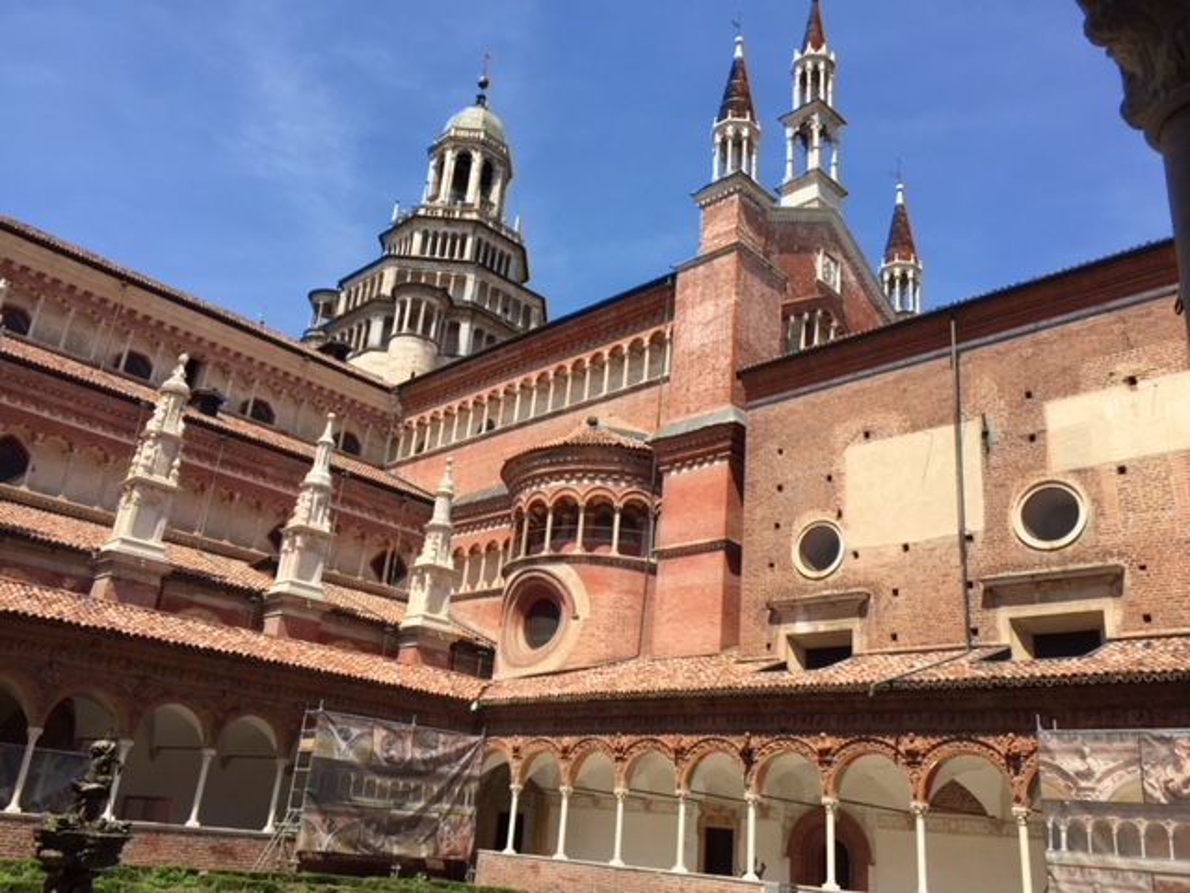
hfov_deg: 61.7
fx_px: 997
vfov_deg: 48.2
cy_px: 446
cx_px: 595
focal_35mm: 29
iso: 32
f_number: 2.2
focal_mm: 4.15
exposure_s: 1/1582
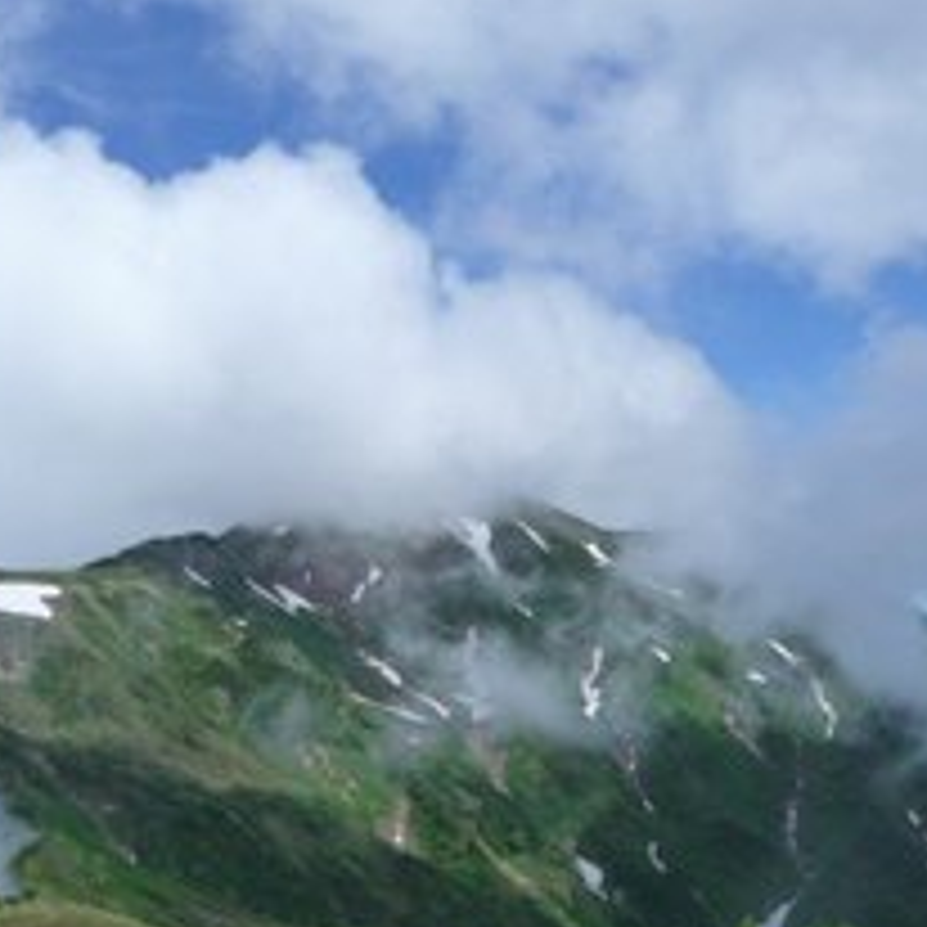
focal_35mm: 48
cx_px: 328
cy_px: 652
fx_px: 1454
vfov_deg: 34.9
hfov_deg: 35.1
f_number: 8
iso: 160
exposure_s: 1/640
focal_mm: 4.7
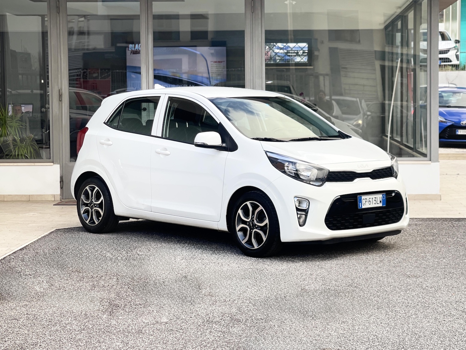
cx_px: 233
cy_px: 175
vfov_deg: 22.9
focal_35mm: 64
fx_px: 862
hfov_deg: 30.3
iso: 25
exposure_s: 1/177
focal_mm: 7.5
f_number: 2.2
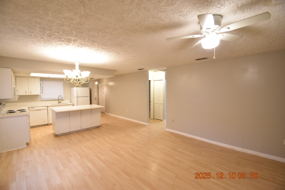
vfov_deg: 77.3
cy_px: 95
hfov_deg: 100.4
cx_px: 142
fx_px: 119
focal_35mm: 15
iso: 800
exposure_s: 1/20
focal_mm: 10
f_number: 3.5
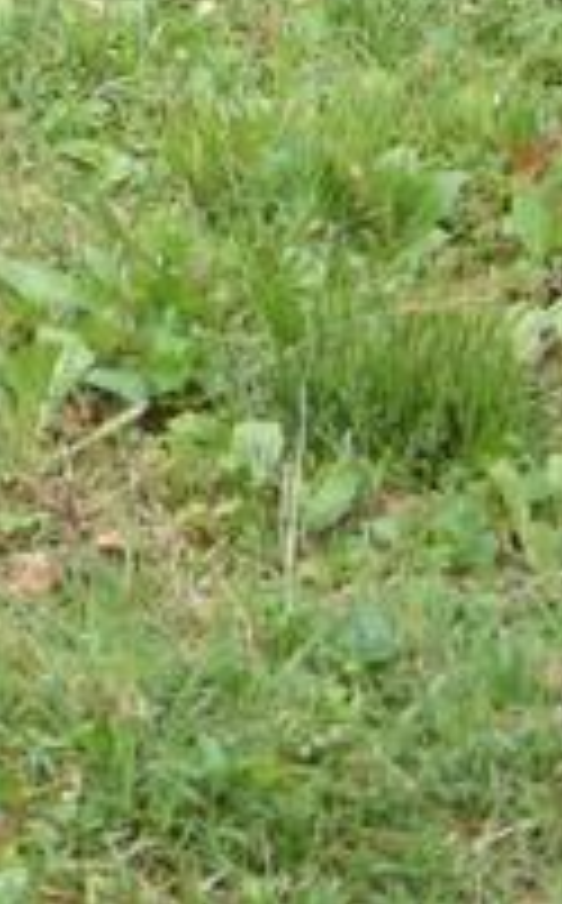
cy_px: -2157
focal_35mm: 312
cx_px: -3965
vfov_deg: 6.0
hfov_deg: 3.2
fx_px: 7673
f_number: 8
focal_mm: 20
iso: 400
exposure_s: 1/250
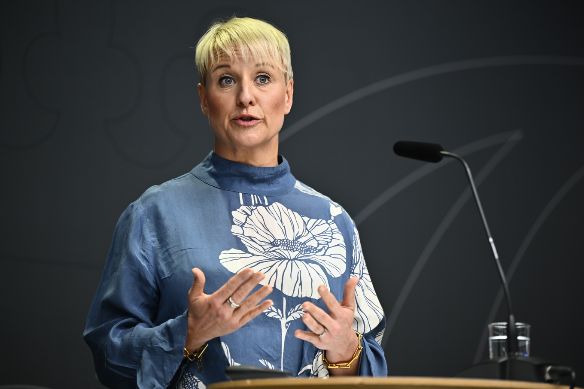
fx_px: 2676
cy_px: 194
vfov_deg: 8.3
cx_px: 292
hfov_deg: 12.5
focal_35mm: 165
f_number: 2.8
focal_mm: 165
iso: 560
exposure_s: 1/250
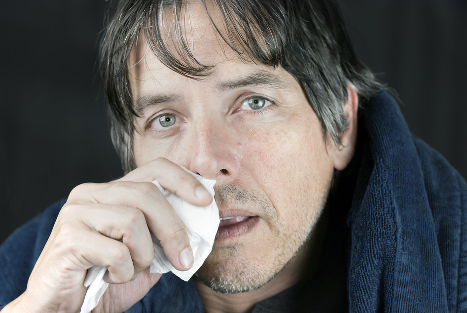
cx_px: 234
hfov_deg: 15.2
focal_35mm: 135
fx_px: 1753
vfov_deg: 10.2
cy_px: 156
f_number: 5.6
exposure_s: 1/30
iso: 200
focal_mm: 90
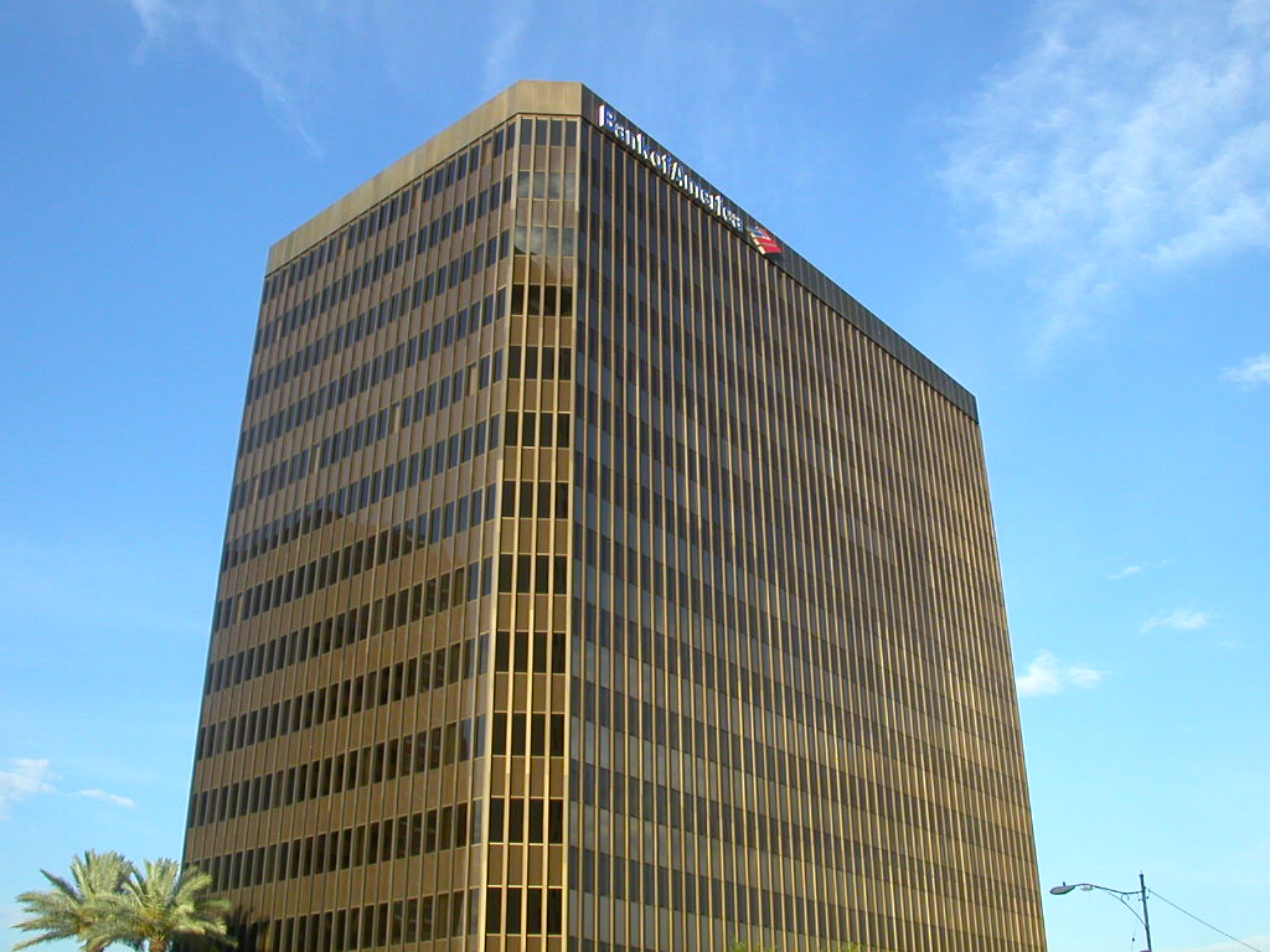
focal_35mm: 37
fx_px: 1357
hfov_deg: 50.1
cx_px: 635
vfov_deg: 38.7
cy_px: 476
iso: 100
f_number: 4.5
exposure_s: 1/251
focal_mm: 5.6
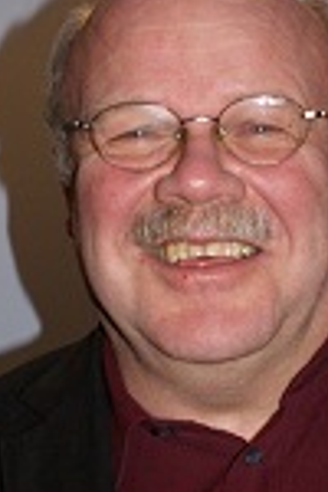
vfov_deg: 18.7
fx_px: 1490
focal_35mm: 109
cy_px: 331
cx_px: 223
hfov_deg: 12.5
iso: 400
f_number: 5.6
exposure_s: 1/60
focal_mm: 28
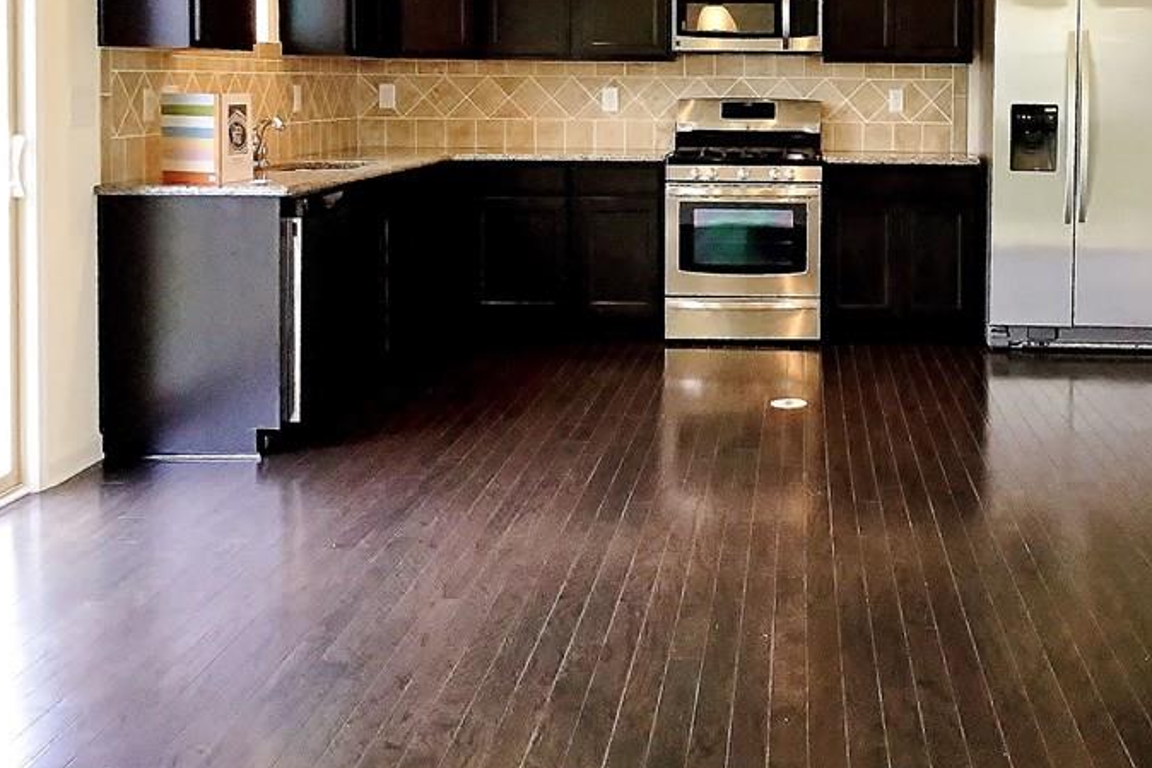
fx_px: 1568
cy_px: 154
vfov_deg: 27.0
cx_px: 774
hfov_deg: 39.8
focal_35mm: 49
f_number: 2.4
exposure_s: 1/30
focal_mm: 3.3
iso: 125
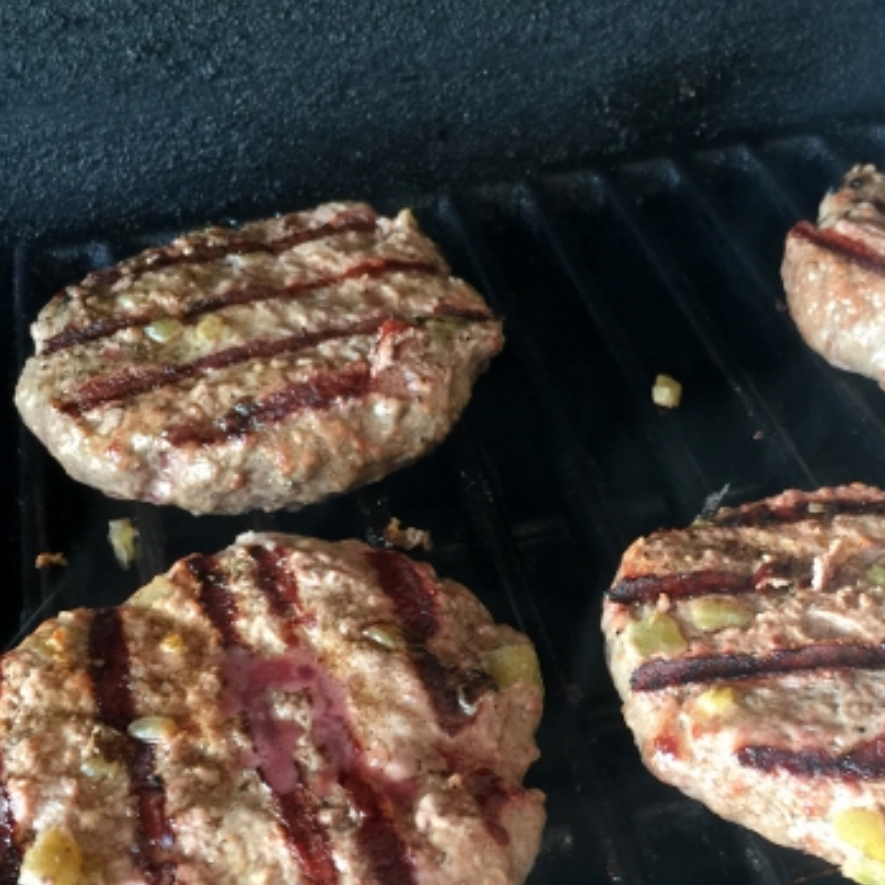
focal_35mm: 47
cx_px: 626
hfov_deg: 35.5
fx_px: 1359
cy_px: 593
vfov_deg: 35.7
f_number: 2.2
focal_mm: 4.15
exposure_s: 1/15
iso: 32
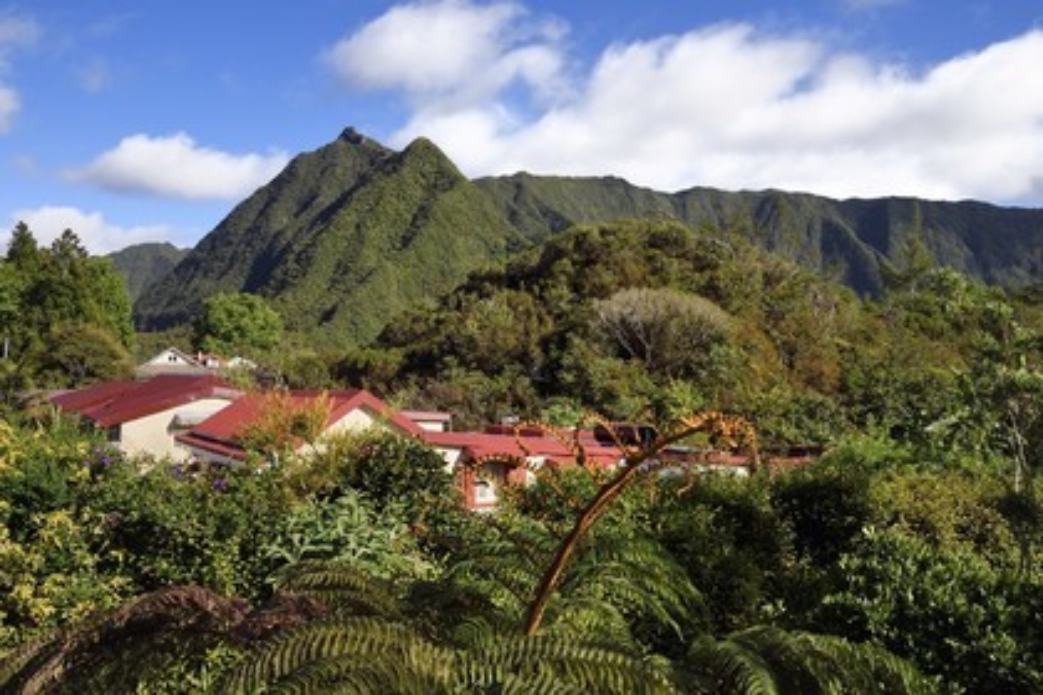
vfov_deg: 41.1
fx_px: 927
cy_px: 348
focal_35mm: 32
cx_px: 522
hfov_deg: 58.7
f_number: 16
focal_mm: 32
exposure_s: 1/200
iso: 200
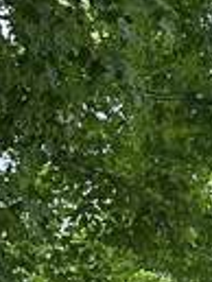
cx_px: 592
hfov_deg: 7.5
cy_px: 592
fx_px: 1451
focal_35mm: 178
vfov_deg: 10.1
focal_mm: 6.86
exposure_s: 1/350
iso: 80
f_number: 1.78
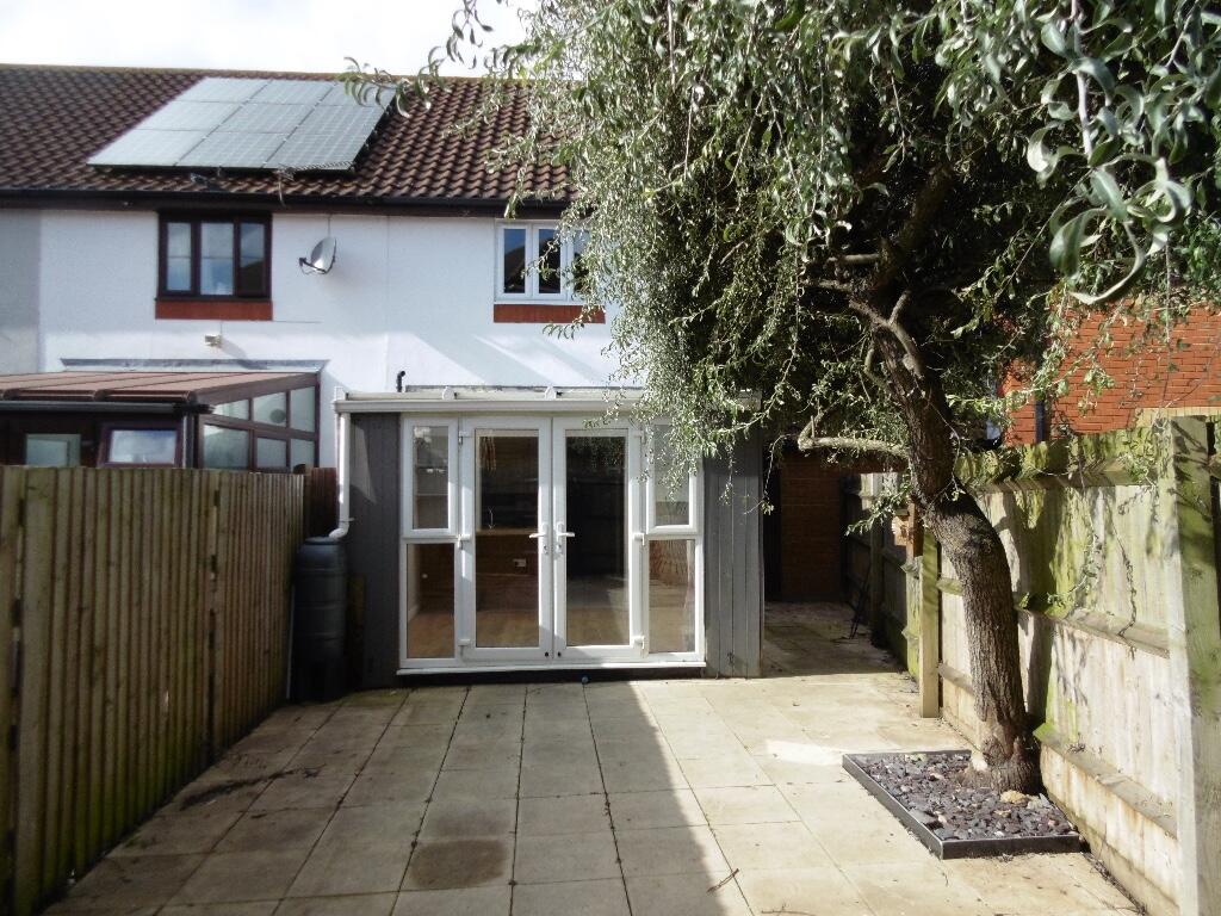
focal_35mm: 22
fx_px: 776
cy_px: 458
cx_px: 610
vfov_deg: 61.1
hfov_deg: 76.4
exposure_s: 1/125
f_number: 8.6
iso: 100
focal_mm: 4
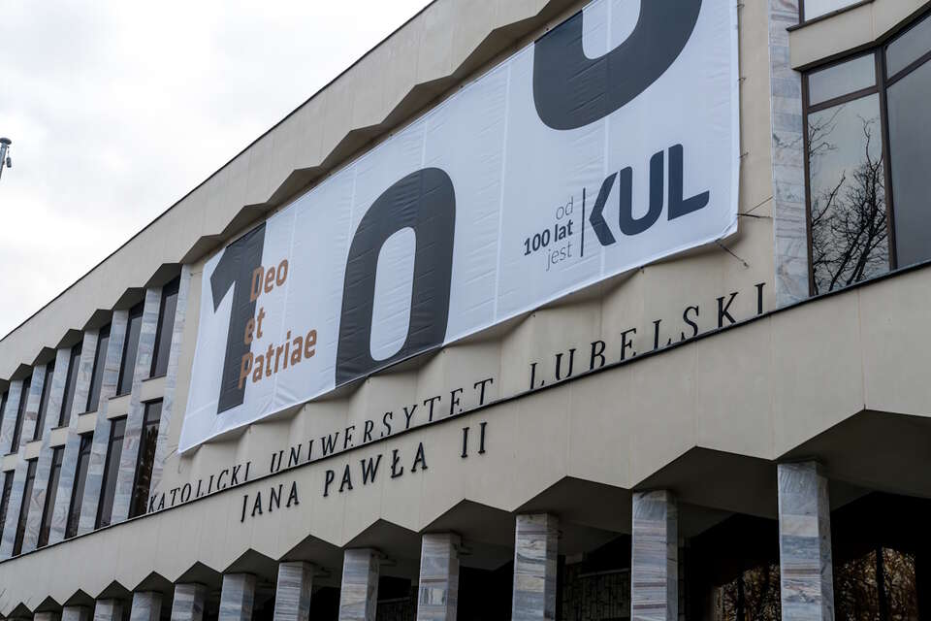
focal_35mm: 48
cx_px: 466
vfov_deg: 28.1
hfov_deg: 41.1
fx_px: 1241
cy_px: 310
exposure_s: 1/60
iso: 100
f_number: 4.5
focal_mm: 48
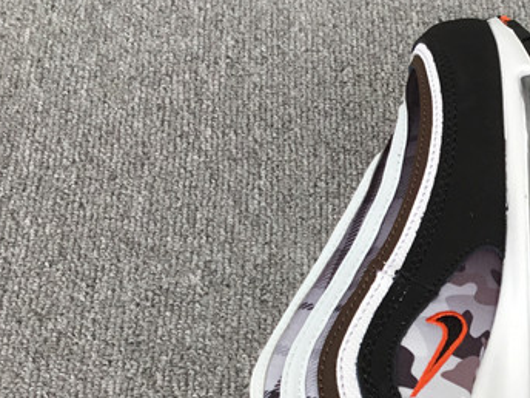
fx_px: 1240
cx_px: 572
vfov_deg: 17.8
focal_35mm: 81
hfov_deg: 22.8
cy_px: 402
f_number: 2.4
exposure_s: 1/100
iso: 25
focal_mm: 3.3
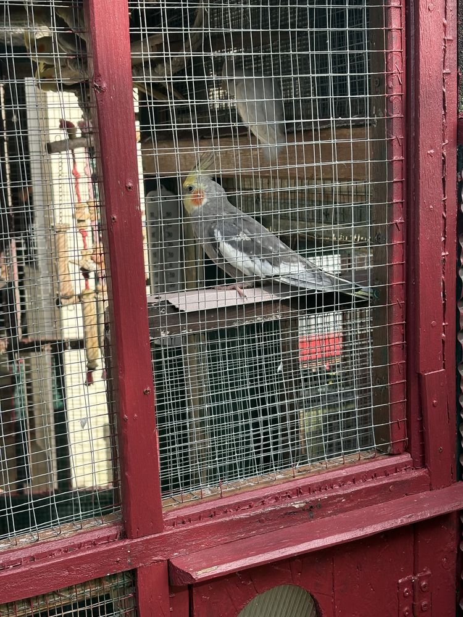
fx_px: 927
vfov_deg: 36.8
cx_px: 232
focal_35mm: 52
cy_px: 308
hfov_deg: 28.0
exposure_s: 1/765
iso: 50
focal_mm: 5.96
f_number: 1.6
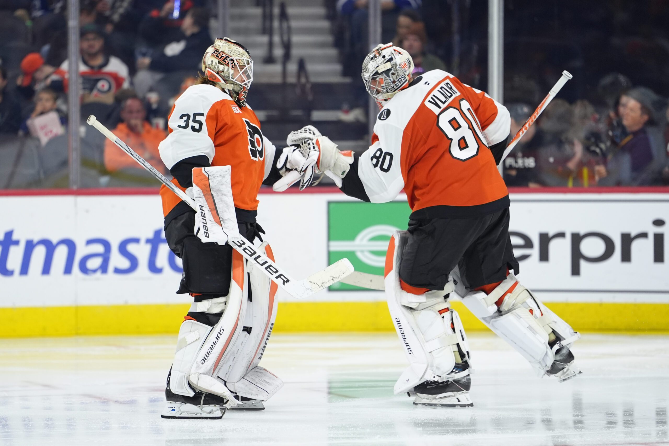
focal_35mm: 150
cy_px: 223
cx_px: 334
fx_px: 2787
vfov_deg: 9.1
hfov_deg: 13.7
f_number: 2
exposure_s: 1/2500
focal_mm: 150
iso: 1250
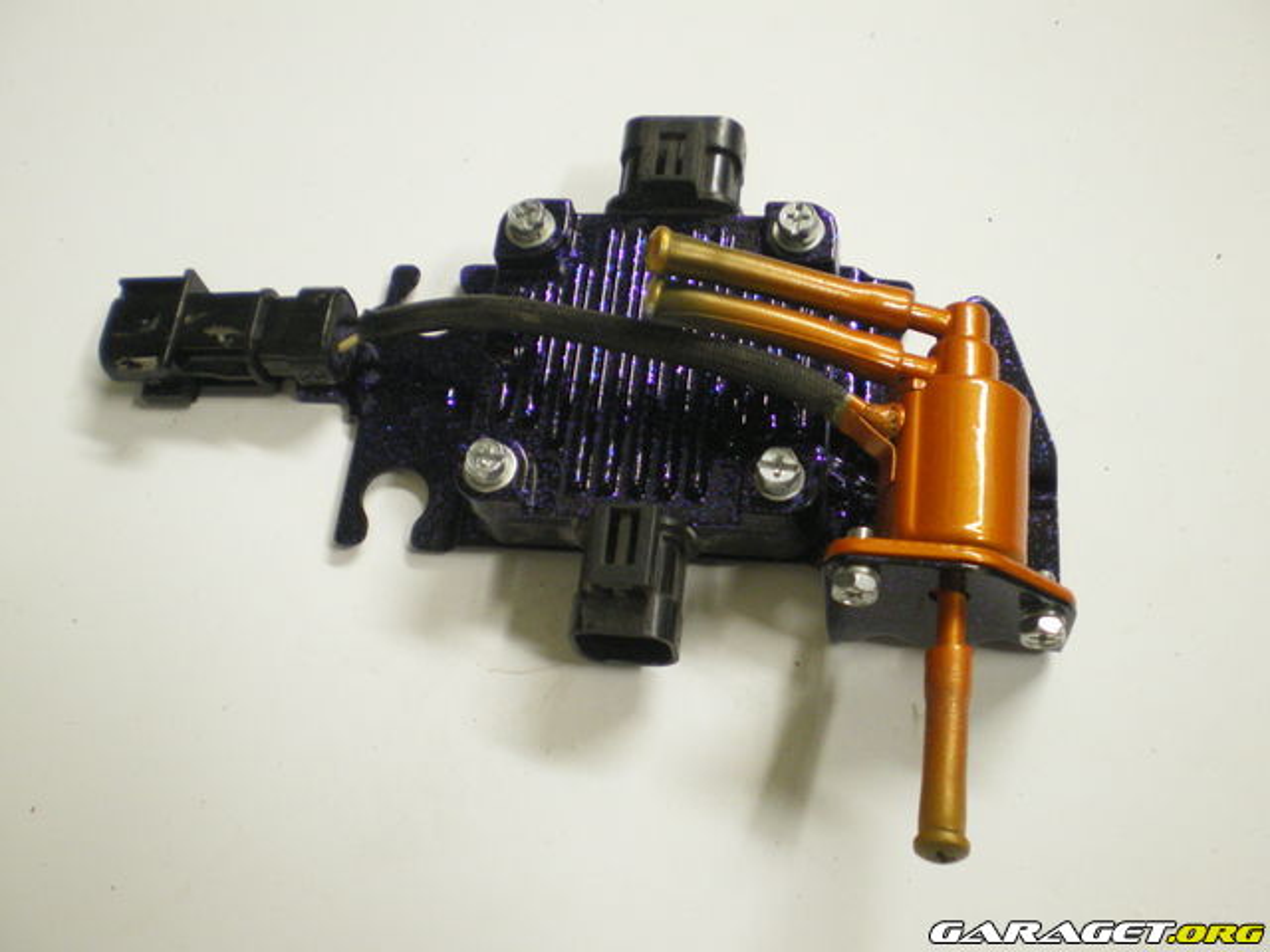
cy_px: 476
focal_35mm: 38
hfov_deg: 49.0
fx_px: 1394
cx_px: 635
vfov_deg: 37.7
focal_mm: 6.3
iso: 400
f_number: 3.1
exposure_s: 1/30
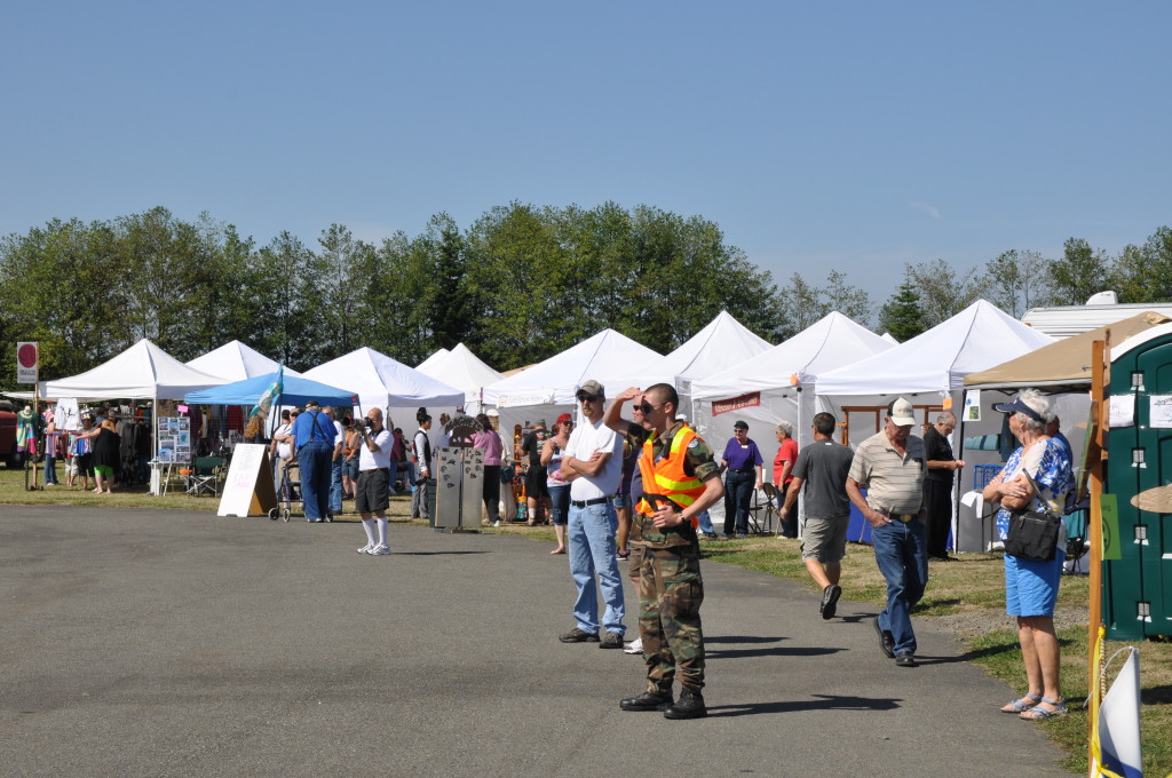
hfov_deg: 27.0
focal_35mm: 75
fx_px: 2439
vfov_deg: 18.1
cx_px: 586
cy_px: 389
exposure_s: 1/640
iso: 400
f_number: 13
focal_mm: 50
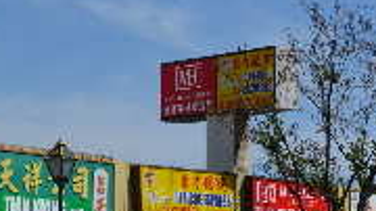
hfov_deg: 13.6
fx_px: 1574
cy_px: 192
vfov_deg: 7.6
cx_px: 169
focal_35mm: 158
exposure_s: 1/320
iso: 100
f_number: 9
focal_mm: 30
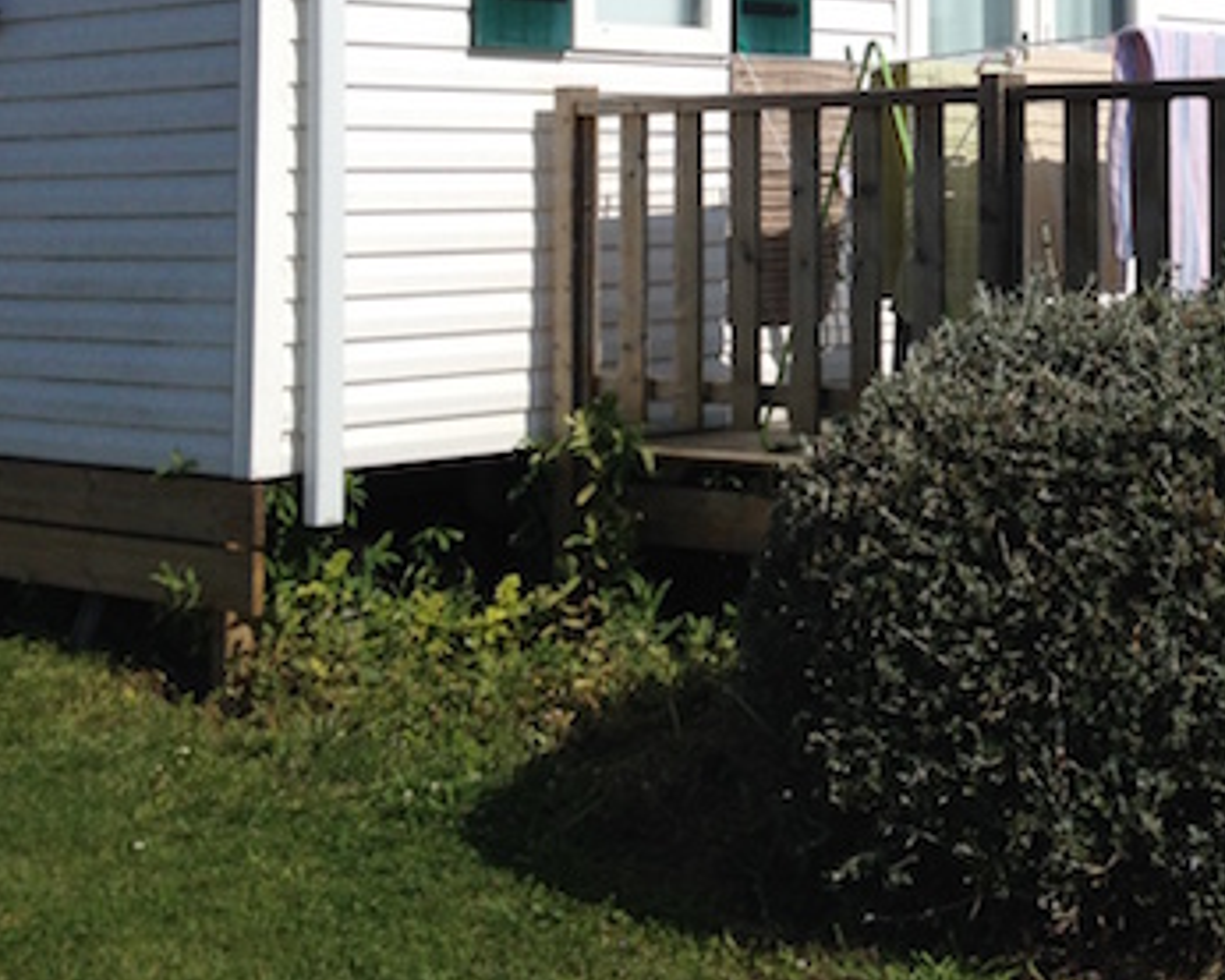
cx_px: 1151
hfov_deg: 23.4
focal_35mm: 79
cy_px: 32
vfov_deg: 19.0
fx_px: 2865
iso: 50
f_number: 2.4
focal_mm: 4.28
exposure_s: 1/3953
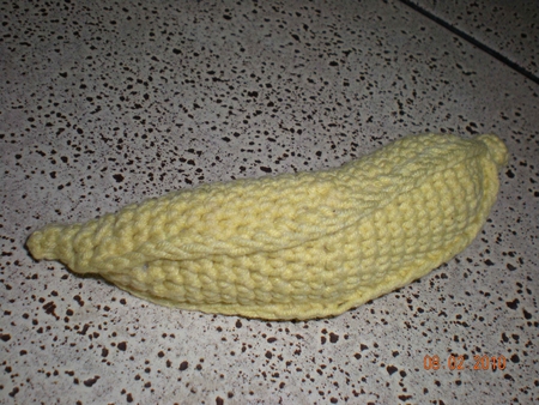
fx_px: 685
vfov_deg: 32.9
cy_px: 202
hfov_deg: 42.9
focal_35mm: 44
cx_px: 270
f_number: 4.9
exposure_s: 1/60
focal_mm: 7.4
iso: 64
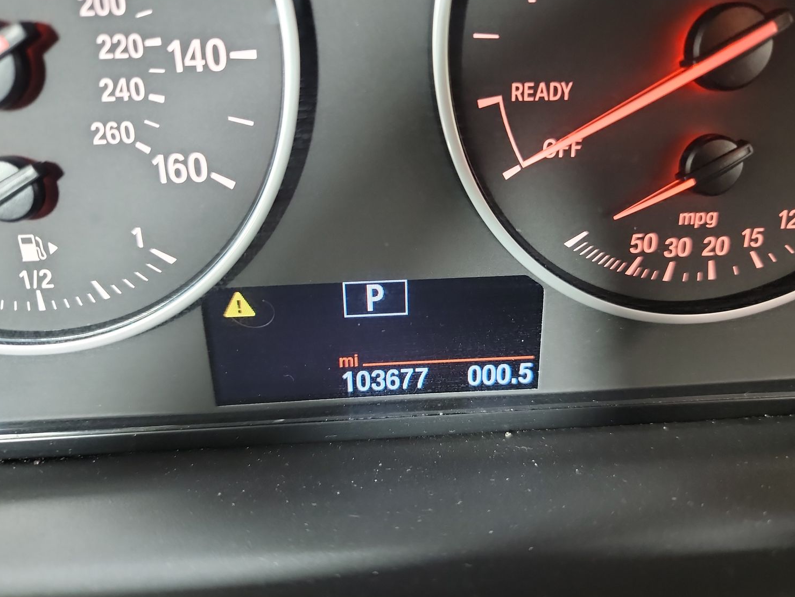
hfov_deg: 67.3
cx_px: 399
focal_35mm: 26
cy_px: 307
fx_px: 597
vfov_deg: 53.1
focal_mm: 6.7
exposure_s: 1/24
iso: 857
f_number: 1.8
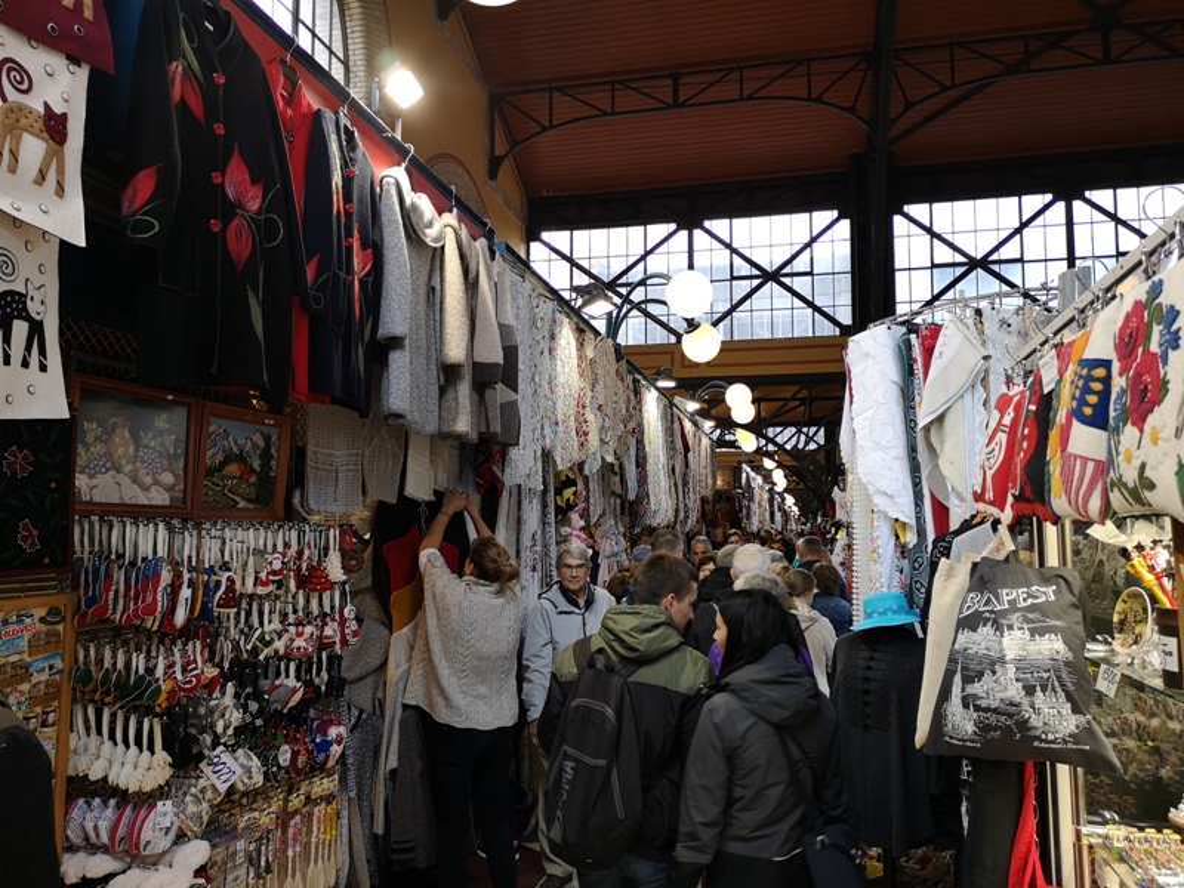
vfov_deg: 51.4
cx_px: 592
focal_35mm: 27
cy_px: 444
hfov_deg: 65.3
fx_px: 924
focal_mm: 3.95
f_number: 1.8
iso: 80
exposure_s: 1/50
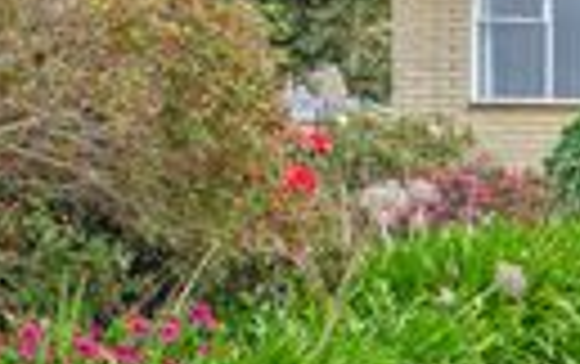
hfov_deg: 19.5
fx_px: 1409
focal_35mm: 89
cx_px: 931
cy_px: 339
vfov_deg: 14.6
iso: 160
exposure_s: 1/160
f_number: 11
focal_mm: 24
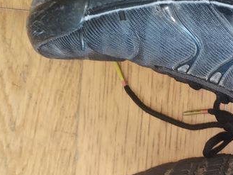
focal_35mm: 79
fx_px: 532
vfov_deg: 18.4
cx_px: 290
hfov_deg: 22.5
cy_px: 150
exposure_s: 1/24
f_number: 1.8
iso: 1001
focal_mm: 4.75
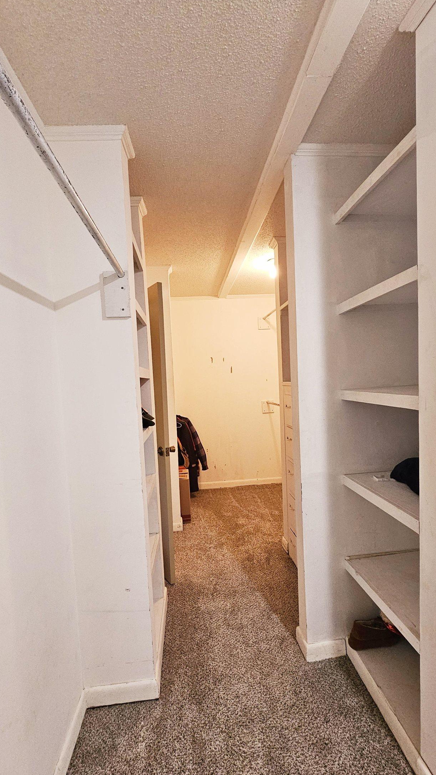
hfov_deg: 70.5
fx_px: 308
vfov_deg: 102.9
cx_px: 211
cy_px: 402
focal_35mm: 15
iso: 400
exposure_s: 1/60.2
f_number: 2.2
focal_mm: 2.2
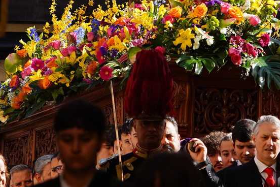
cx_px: 154
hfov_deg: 2.8
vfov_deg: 1.9
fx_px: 5631
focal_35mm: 724
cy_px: -36
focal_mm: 200
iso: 100
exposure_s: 1/200
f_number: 6.3
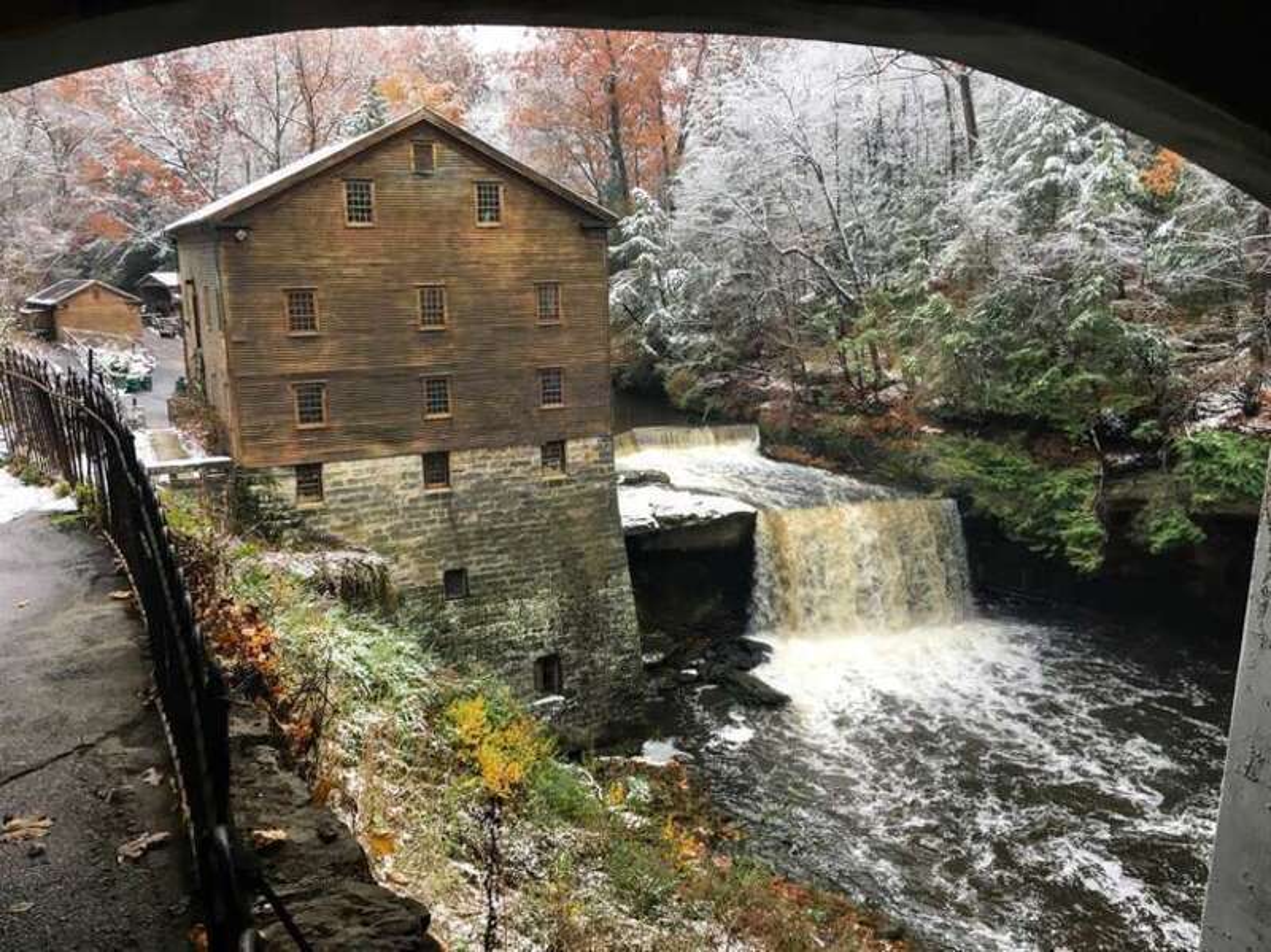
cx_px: 636
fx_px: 1064
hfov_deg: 61.7
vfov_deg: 48.2
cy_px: 476
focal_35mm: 29
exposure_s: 1/30
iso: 32
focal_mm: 4.15
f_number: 2.2
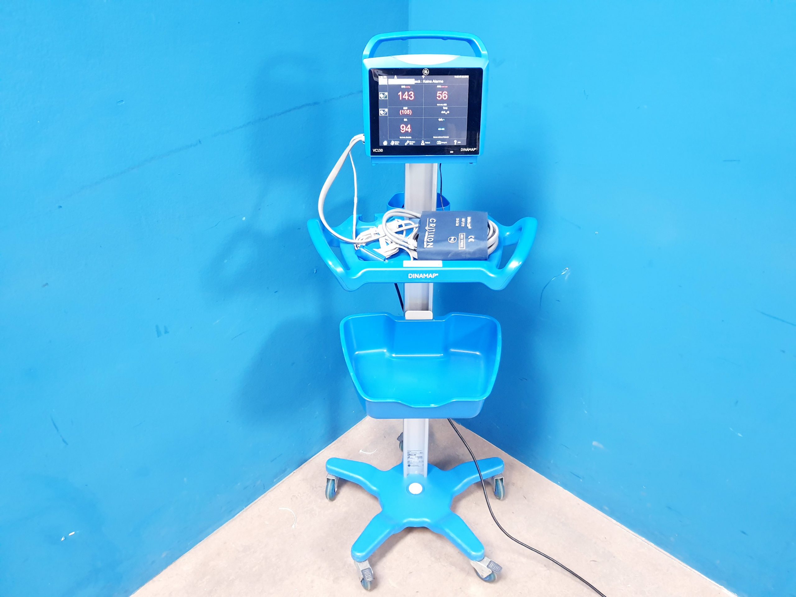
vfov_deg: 53.1
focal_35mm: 26
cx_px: 398
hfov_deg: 67.3
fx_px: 598
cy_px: 298
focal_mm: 4.3
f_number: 1.5
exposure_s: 1/50
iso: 320
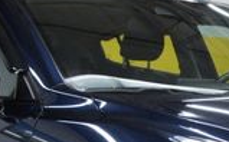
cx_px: 238
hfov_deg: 16.6
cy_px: 205
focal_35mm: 123
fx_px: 767
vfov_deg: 10.3
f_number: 4
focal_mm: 20
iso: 320
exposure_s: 1/30
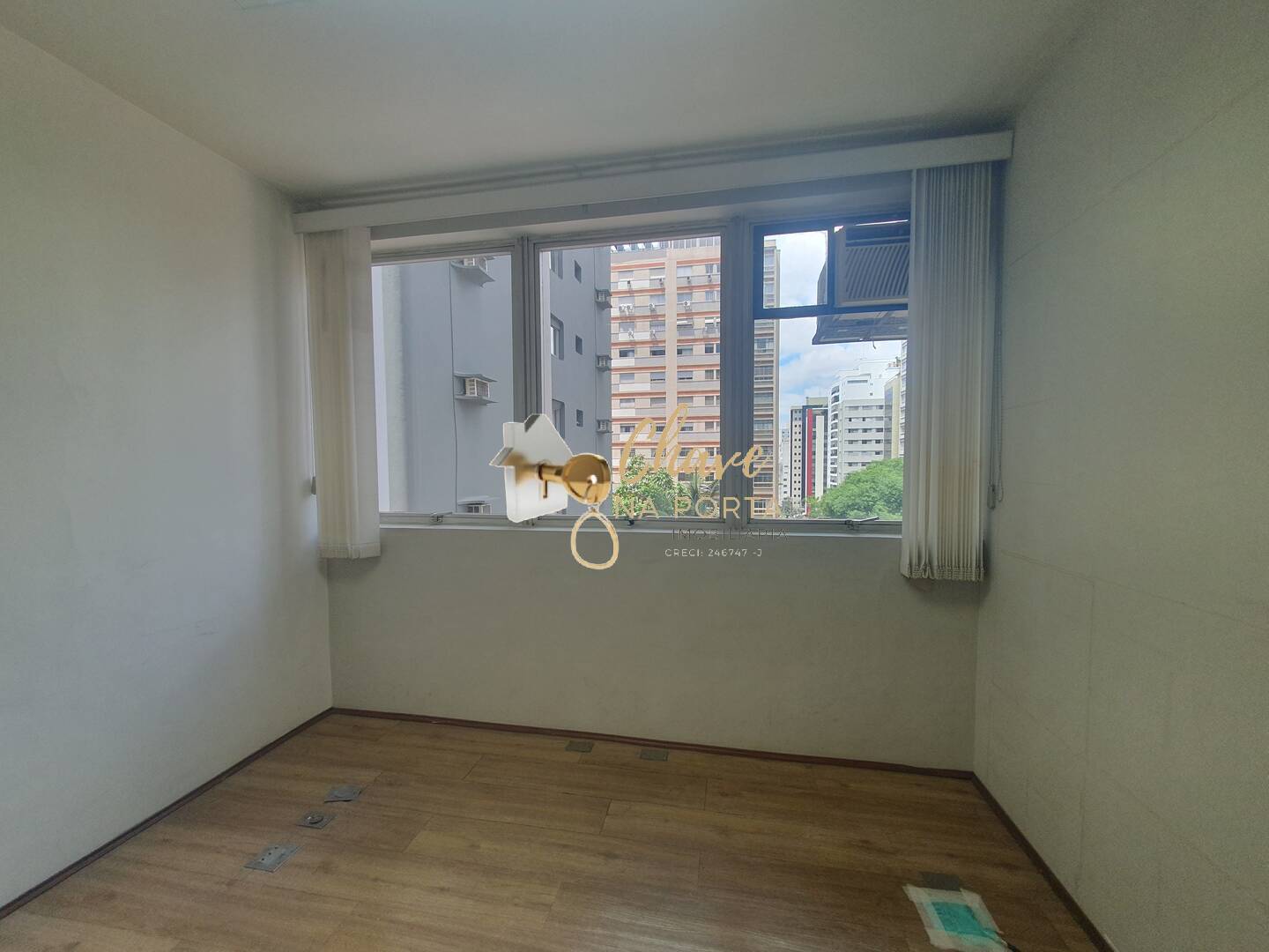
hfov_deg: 106.2
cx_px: 634
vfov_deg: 89.9
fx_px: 477
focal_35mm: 13
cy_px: 476
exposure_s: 1/153
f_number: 2.2
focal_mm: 1.8
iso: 50
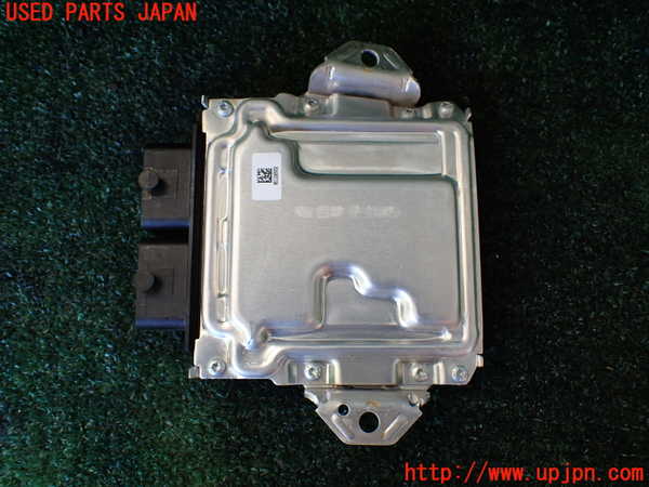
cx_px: 324
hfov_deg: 60.0
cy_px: 244
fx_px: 562
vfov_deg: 46.8
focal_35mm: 30
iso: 200
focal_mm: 5.4
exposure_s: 1/125
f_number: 2.3
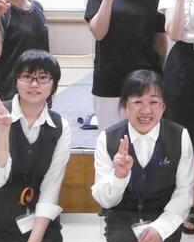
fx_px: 659
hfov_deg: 15.8
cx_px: 264
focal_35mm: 92
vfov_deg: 20.6
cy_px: 56
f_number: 3.7
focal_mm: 6.8
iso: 800
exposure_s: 1/50
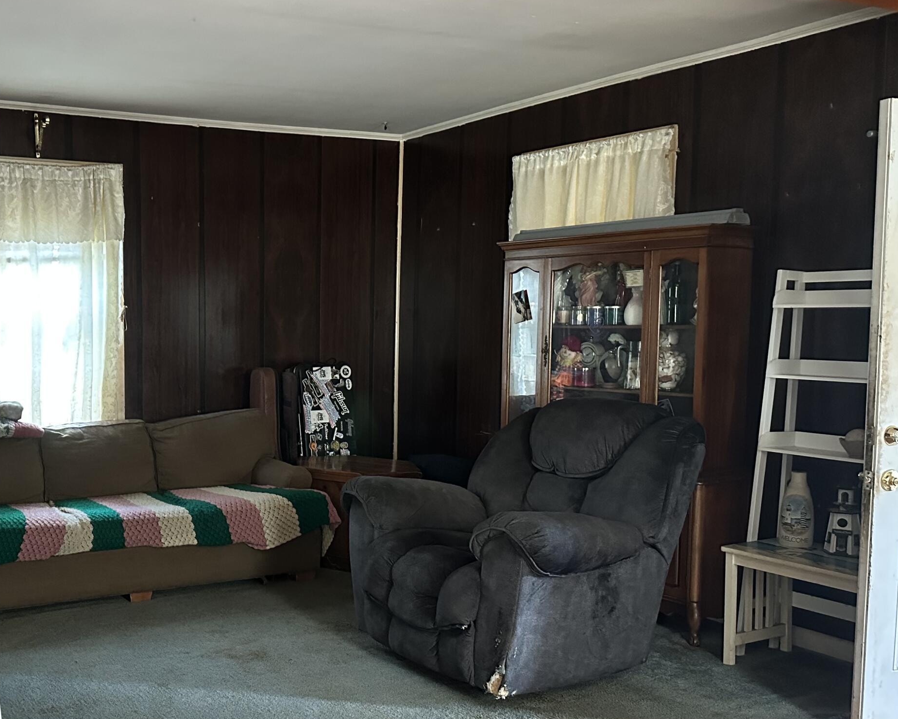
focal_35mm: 38
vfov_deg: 39.1
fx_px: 1010
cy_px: 401
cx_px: 209
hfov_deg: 46.0
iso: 800
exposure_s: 1/40
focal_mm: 6.86
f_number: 1.78
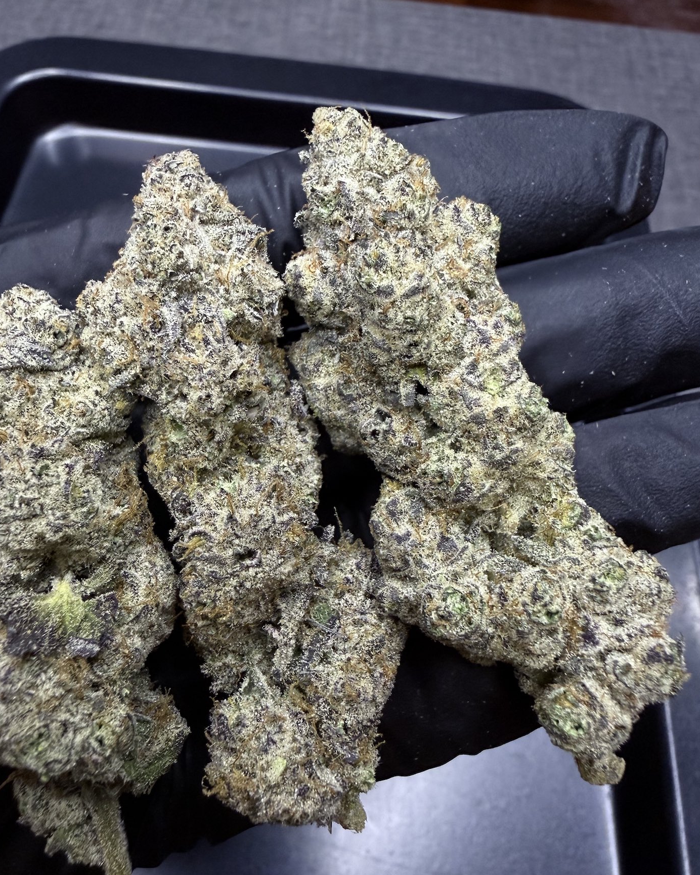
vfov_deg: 65.9
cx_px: 343
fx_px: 673
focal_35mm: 26
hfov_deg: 54.9
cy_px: 485
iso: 200
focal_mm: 2.22
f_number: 2.2
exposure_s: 1/50
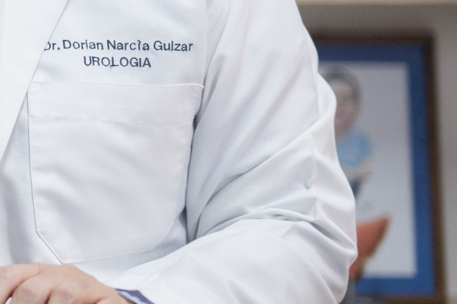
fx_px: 2158
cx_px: -306
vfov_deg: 8.0
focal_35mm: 170
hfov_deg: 11.4
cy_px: -27
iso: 3200
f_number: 1.8
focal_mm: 50
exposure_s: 1/640
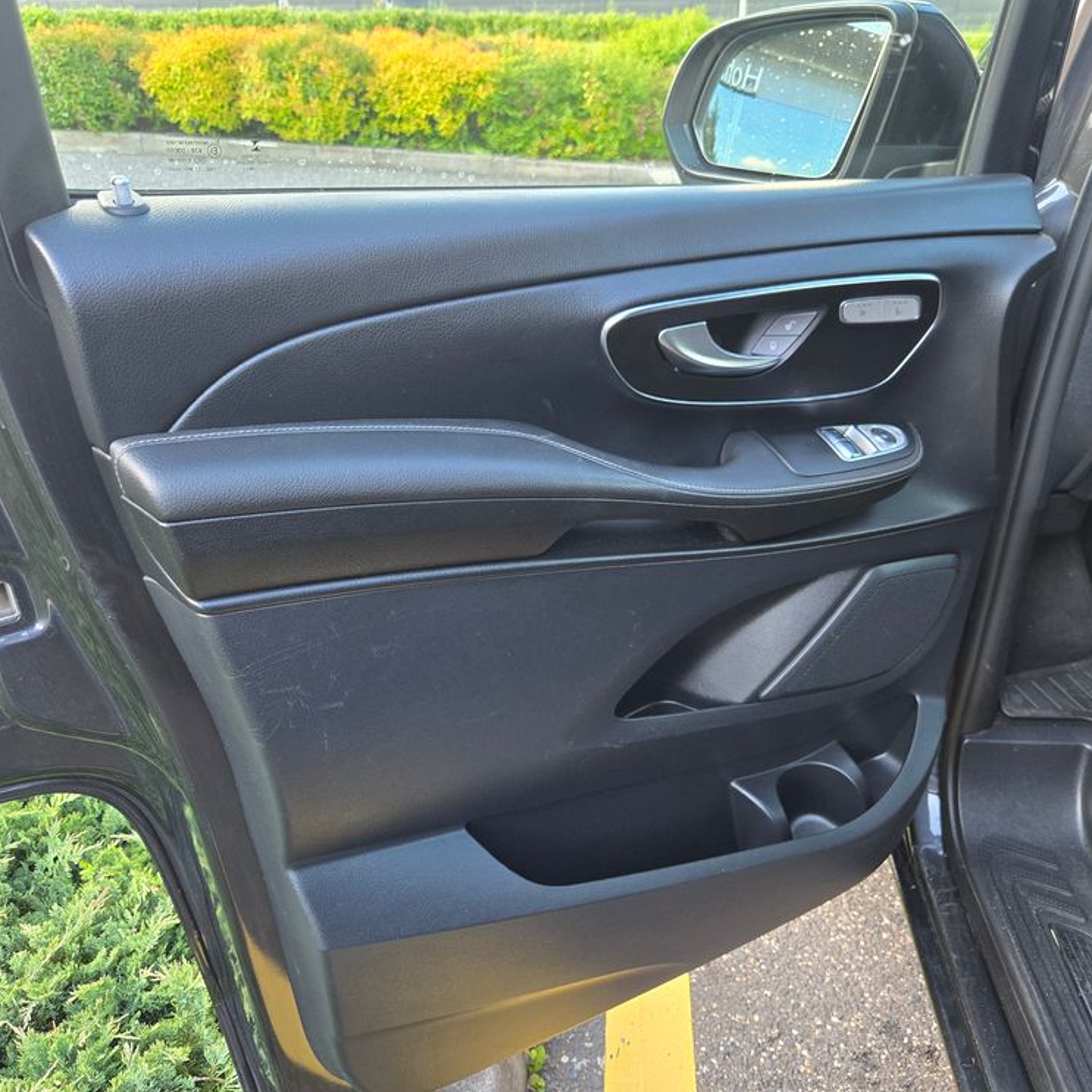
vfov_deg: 57.3
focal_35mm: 28
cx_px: 608
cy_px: 551
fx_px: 999
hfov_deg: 57.2
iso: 160
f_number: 1.8
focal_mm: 5.4
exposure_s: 1/180
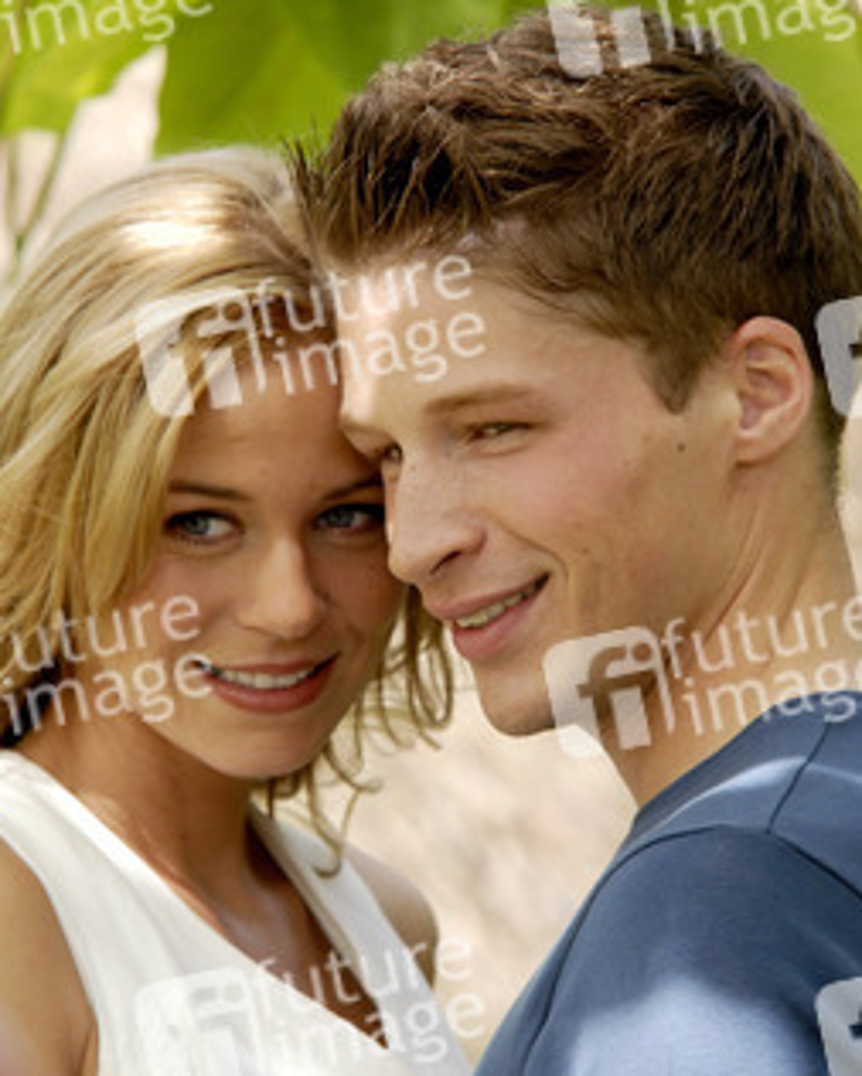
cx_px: 412
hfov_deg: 5.1
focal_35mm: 303
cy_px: 507
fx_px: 9658
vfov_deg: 6.4
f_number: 7.1
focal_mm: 170
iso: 400
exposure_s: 1/200
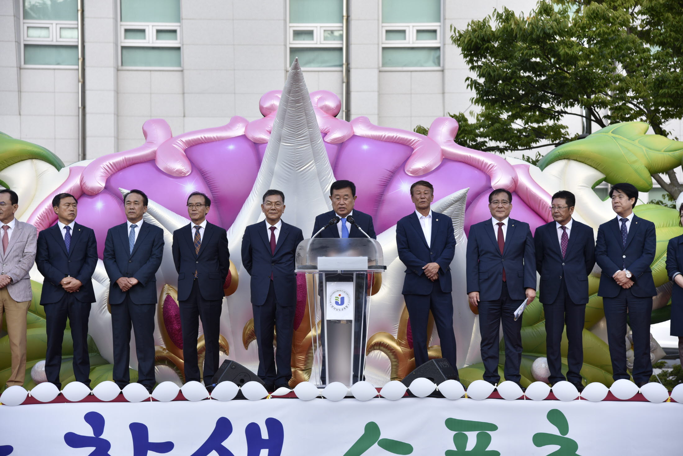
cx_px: 342
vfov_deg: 16.1
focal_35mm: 85
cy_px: 228
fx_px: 1613
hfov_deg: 23.9
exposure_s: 1/125
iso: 100
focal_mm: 85
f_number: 5
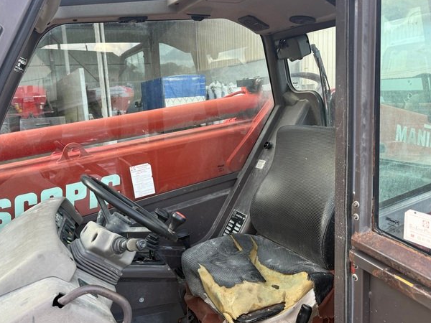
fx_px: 374
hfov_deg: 59.7
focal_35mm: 30
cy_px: 161
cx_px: 182
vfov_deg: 46.8
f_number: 1.78
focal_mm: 6.76
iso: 64
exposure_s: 1/133
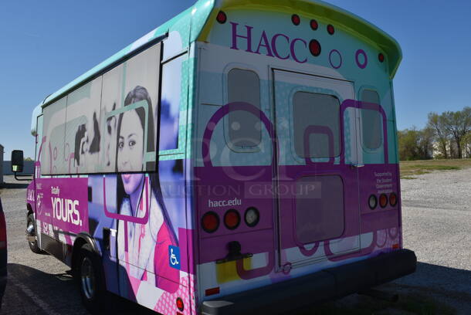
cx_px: 236
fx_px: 413
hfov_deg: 59.4
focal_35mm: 32
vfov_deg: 41.8
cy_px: 158
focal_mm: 21
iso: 100
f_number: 10
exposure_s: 1/400
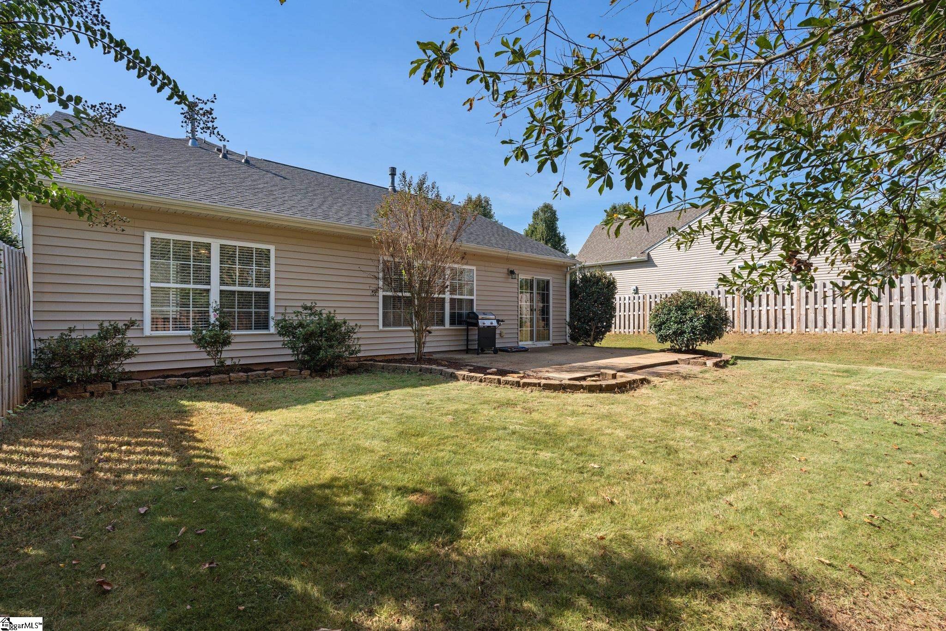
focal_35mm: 16
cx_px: 473
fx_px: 420
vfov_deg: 73.7
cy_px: 316
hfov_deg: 96.7
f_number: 9
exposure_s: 1/100
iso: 250
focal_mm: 16
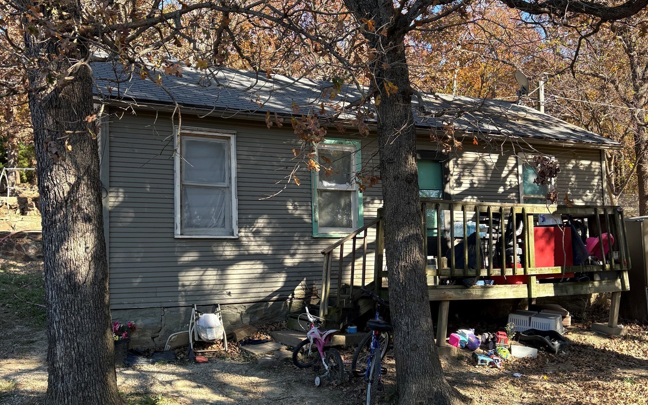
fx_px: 653
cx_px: 324
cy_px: 227
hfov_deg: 52.7
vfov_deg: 34.4
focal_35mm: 37
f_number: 1.6
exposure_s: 1/561
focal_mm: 5.96
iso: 50
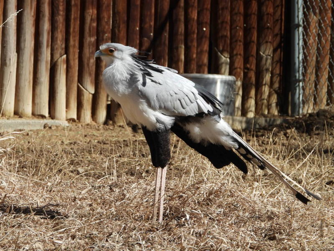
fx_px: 5471
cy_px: 126
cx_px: 167
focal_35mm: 567
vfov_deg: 2.6
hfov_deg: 3.5
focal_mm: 102
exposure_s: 1/640
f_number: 5
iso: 100
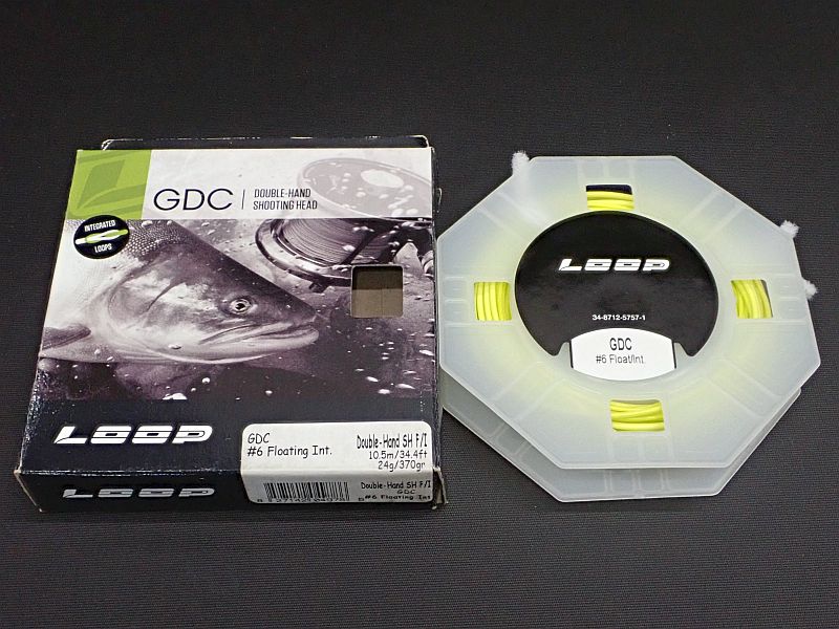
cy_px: 314
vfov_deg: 36.0
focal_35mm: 40
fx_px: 969
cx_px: 420
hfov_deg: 46.8
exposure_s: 1/50
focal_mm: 7.34
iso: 800
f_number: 4
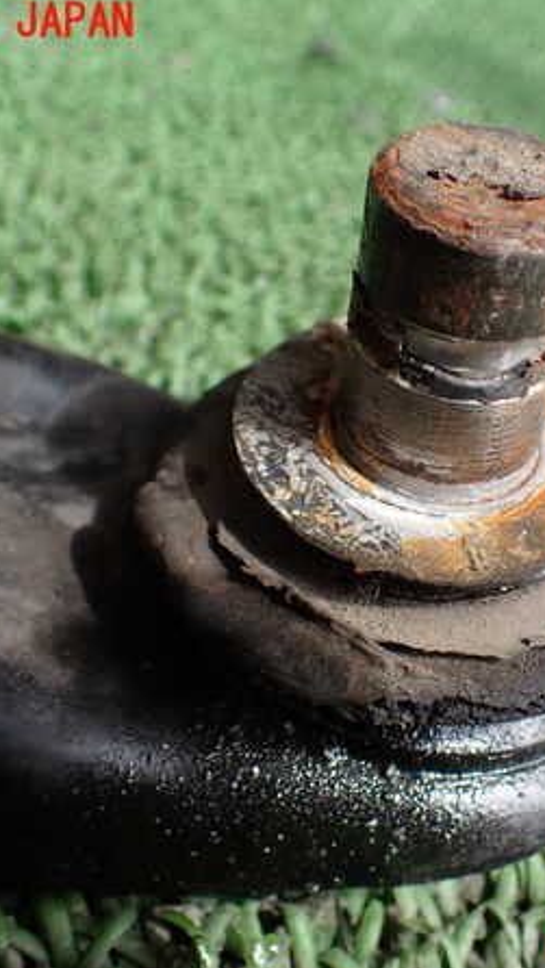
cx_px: 391
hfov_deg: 26.8
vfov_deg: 46.4
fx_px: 1130
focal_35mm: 44
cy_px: 484
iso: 100
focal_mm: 5.4
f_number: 2.3
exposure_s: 1/160
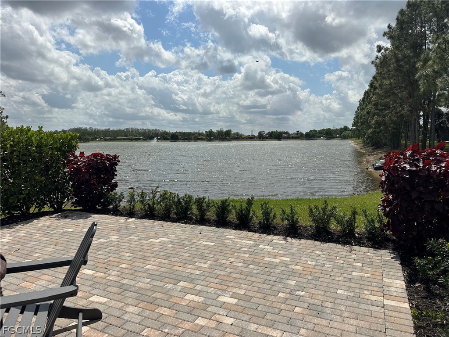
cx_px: 224
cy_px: 168
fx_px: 311
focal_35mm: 24
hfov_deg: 71.6
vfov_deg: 56.8
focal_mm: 6.86
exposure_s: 1/13699
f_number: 1.78
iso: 80
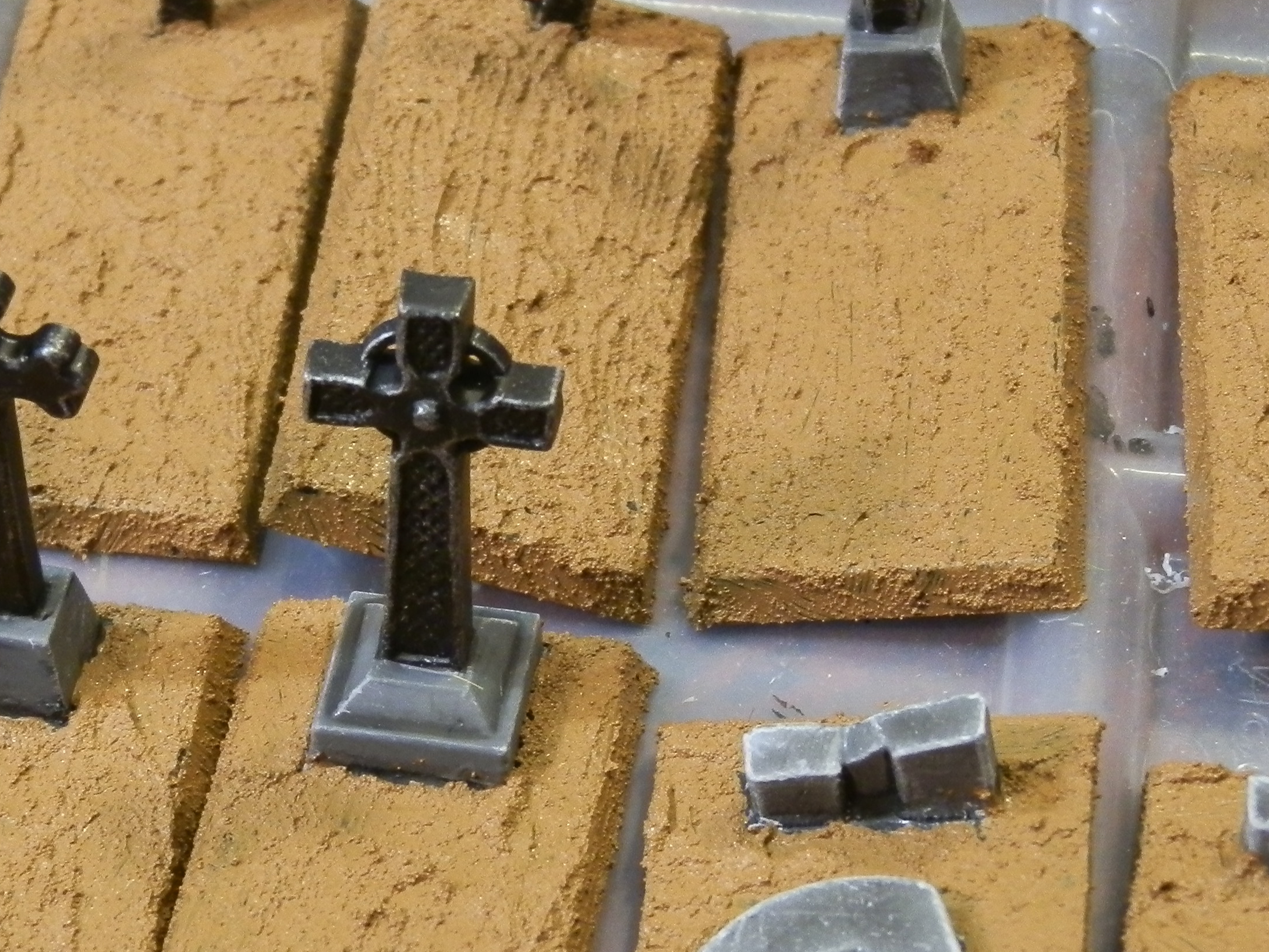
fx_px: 4399
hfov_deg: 16.4
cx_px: 476
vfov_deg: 12.3
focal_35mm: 120
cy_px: 448
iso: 200
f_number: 3.7
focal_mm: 10.99
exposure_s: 1/13
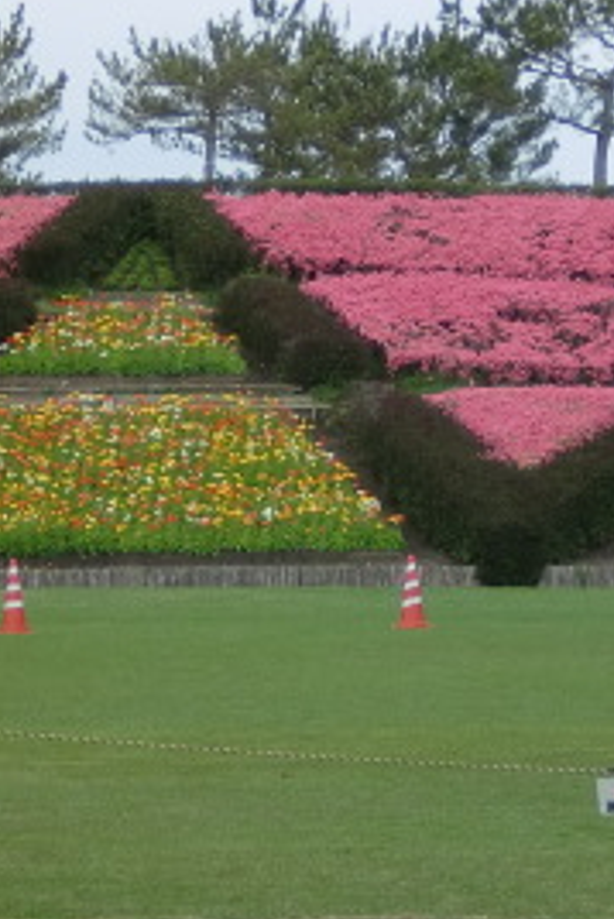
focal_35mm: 263
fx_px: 6719
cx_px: 353
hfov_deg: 5.2
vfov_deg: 7.8
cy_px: 607
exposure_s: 1/200
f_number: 5.9
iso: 64
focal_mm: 18.9
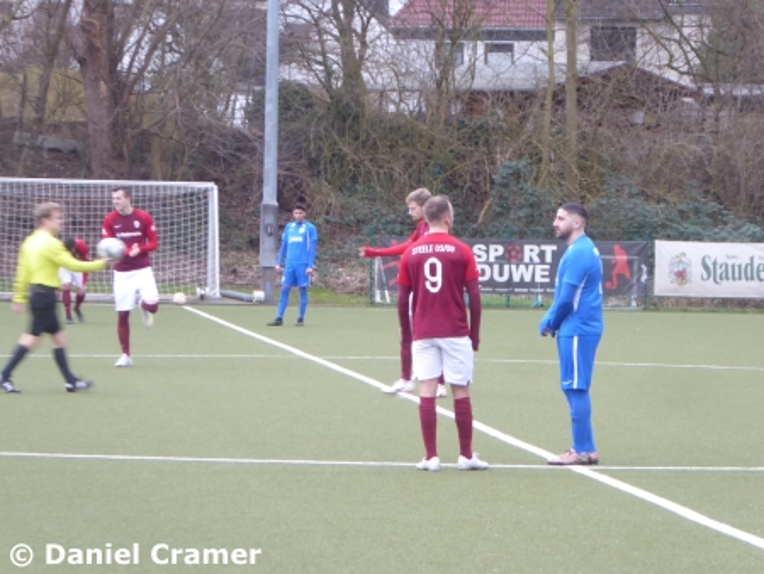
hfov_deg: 11.5
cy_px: 287
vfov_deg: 8.6
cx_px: 382
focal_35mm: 172
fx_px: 3798
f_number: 5.6
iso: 400
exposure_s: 1/25
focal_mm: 30.9
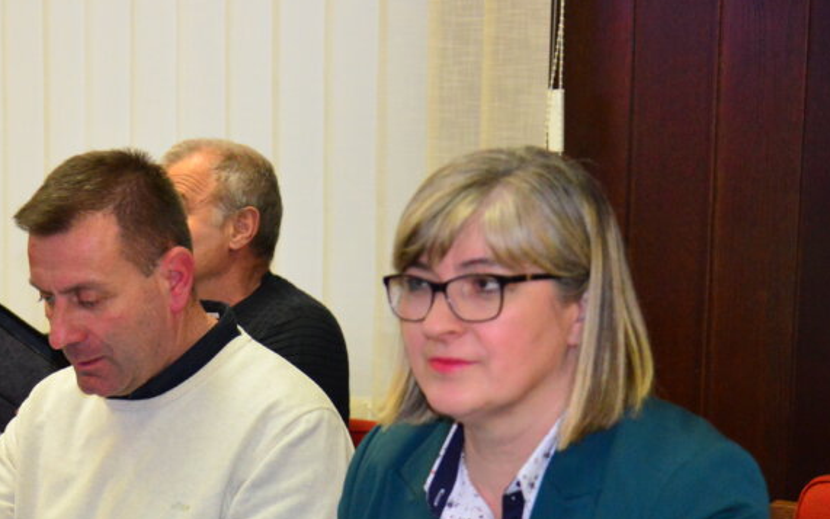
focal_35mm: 95
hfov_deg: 21.6
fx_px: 2149
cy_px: 478
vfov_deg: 13.6
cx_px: 183
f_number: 4
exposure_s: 1/250
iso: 5600
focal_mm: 52
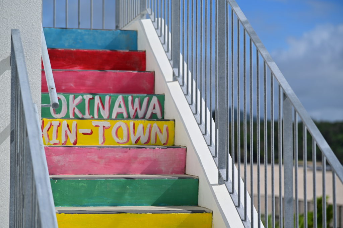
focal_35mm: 120
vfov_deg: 11.4
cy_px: 114
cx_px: 172
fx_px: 1142
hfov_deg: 17.1
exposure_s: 1/2000
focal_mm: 120
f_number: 4
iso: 100
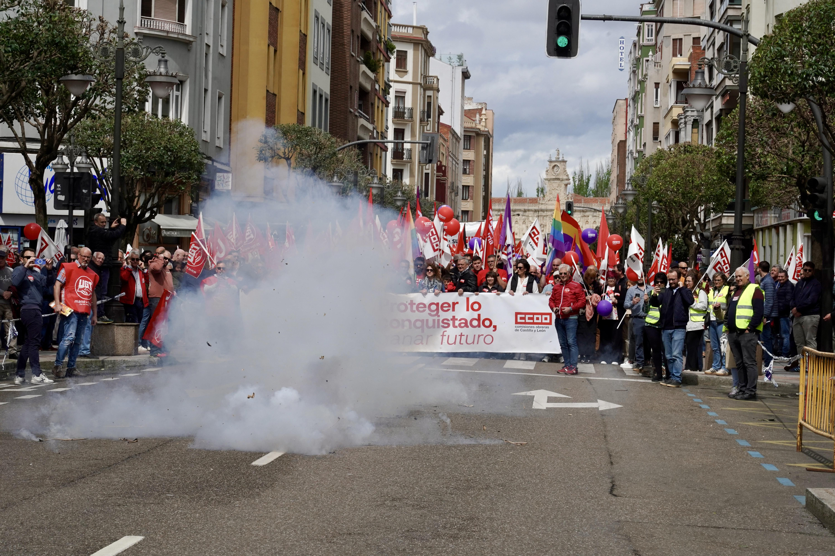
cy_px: 278
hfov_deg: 19.5
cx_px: 418
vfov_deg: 13.0
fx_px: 2435
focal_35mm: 105
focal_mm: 105
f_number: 18
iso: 1000
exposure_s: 1/500
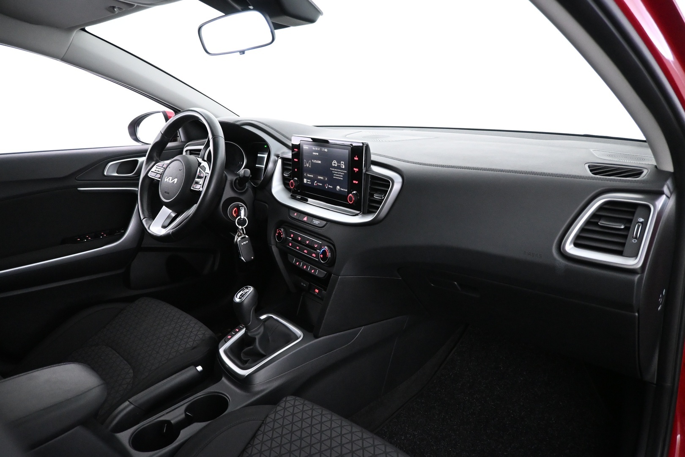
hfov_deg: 73.7
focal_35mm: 24
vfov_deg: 53.1
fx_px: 457
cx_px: 342
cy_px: 228
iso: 4000
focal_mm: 16
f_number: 3.5
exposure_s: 1/40
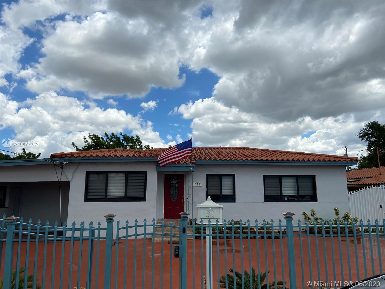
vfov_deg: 53.1
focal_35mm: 26
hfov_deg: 67.3
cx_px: 192
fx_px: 289
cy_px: 144
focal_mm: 4.25
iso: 32
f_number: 1.8
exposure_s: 1/4274
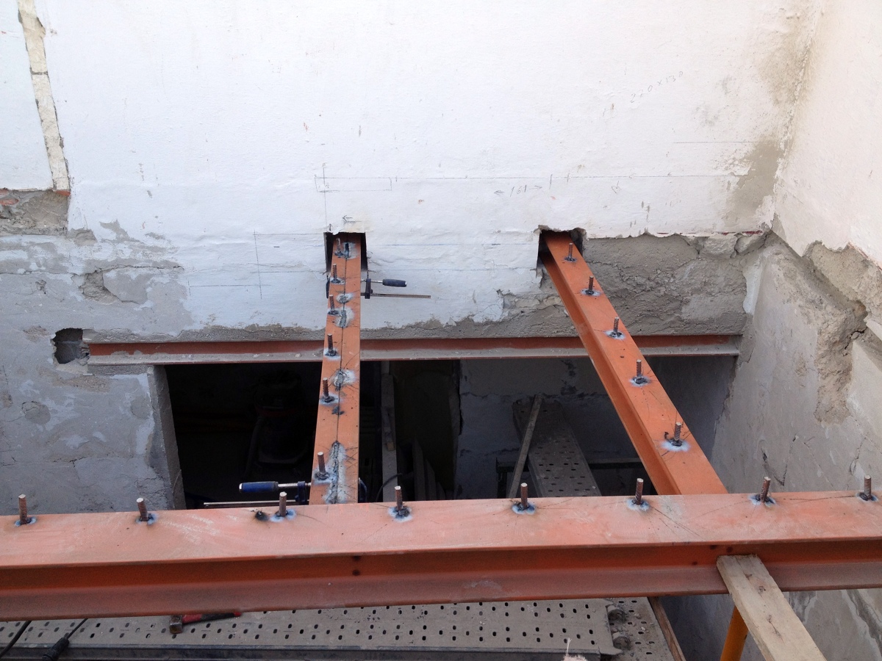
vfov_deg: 40.7
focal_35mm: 35
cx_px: 441
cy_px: 330
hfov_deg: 52.6
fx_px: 892
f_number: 2.4
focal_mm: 4.28
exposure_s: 1/151
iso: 64
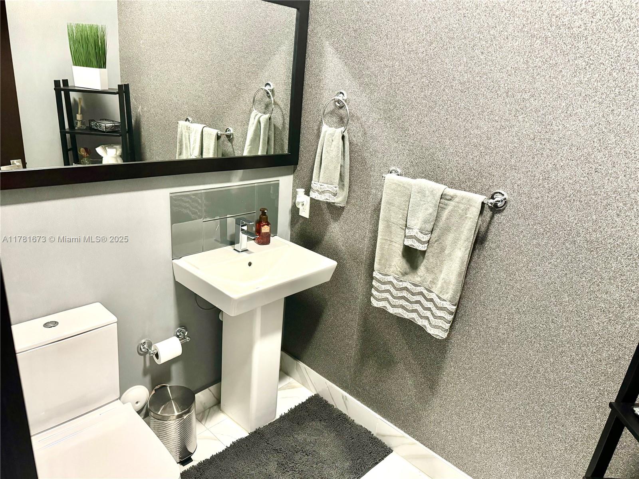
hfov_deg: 71.6
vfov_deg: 56.8
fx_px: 443
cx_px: 320
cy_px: 240
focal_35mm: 24
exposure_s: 1/51
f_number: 1.78
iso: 800
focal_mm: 6.86
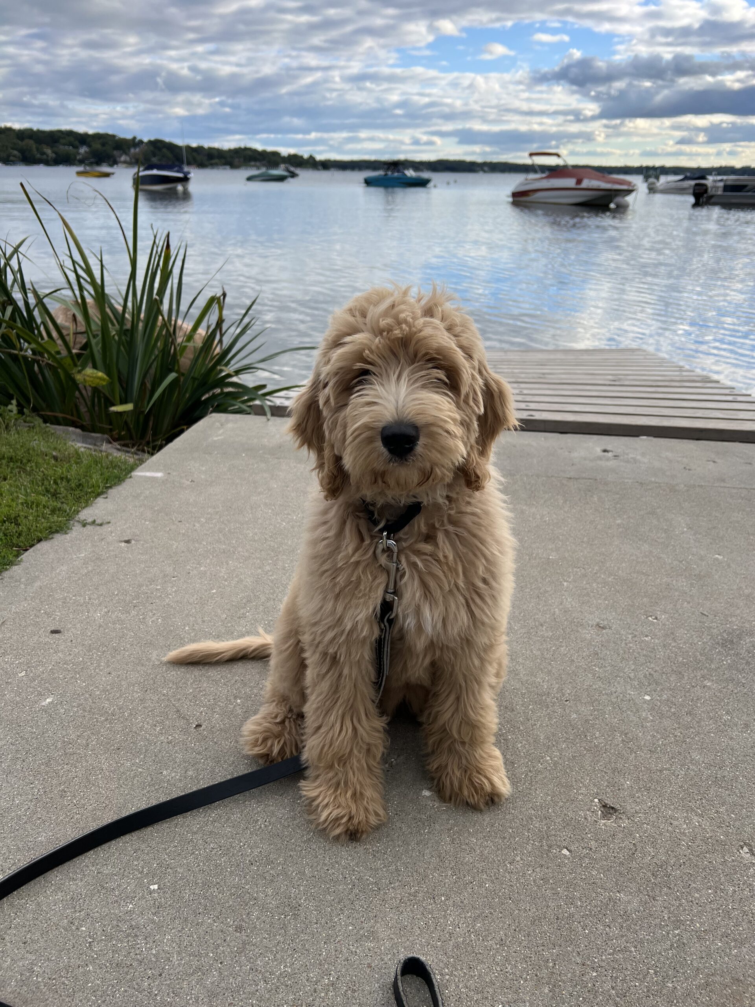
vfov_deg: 67.3
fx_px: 756
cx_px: 378
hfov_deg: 53.1
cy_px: 504
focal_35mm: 26
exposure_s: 1/1698
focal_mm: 5.7
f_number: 1.5
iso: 50
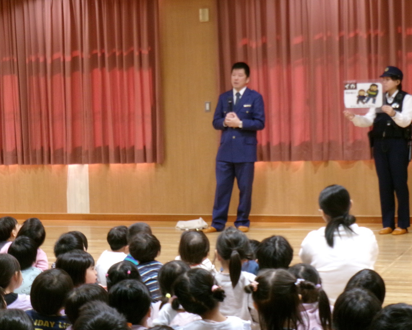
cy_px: 165
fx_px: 1000
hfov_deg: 23.3
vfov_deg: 18.7
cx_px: 217
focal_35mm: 82
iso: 617
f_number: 5.4
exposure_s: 1/17
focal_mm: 14
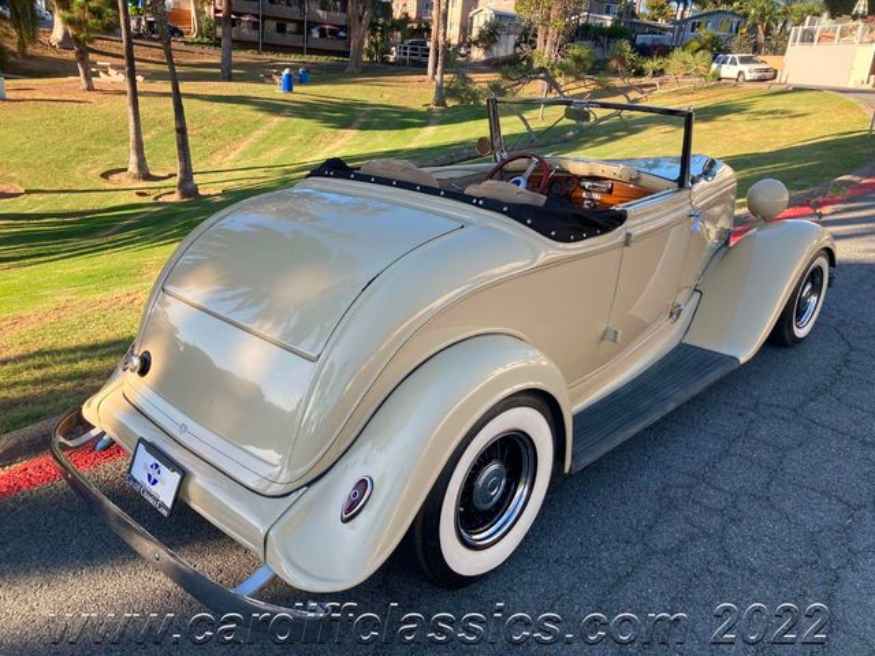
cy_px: 328
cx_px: 438
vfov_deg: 49.7
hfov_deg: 63.4
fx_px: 708
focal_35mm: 28
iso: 20
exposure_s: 1/442
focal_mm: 3.99
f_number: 1.8
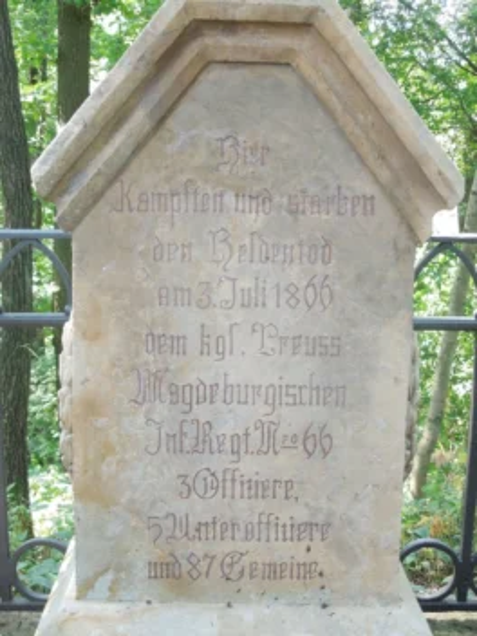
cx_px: 238
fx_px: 992
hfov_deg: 27.0
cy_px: 318
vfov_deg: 35.5
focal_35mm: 54
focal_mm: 9.8
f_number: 4.2
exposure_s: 1/40
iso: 400
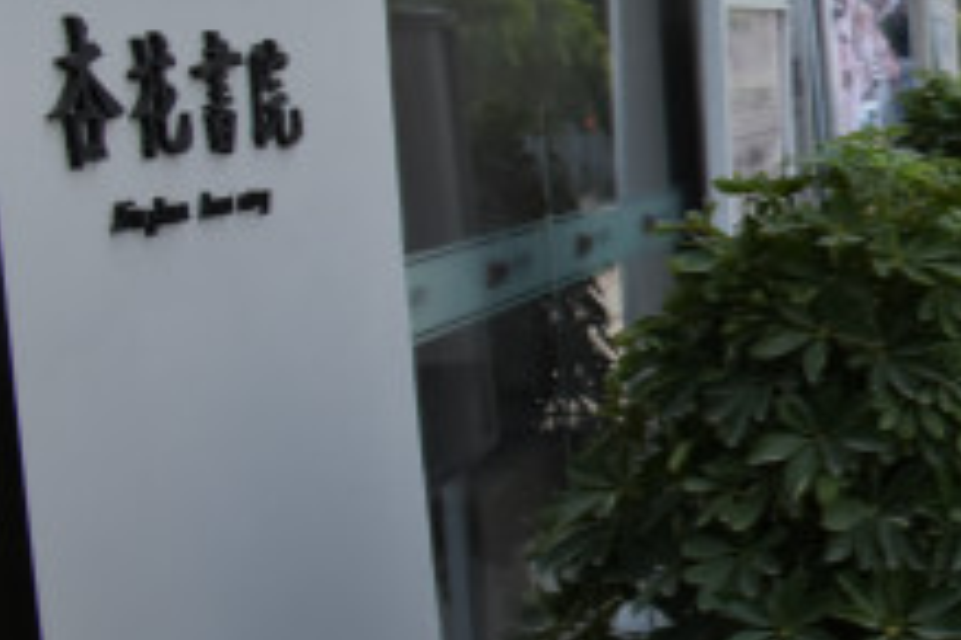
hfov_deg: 21.8
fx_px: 2109
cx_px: 1400
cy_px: 228
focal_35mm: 79
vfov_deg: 17.2
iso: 640
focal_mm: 18
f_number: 8
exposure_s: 1/400
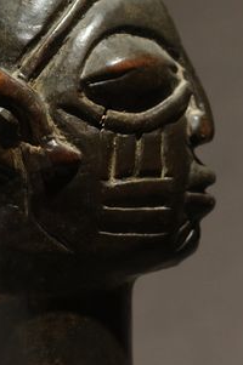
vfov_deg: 5.5
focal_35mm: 376
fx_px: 3815
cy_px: 450
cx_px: 70
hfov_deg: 3.6
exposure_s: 1/75
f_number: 4
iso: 800
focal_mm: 60
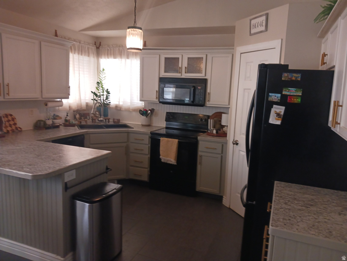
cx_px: 174
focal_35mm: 27
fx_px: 271
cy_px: 130
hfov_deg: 65.3
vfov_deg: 51.4
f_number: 1.8
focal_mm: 4
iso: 200
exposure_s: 1/40
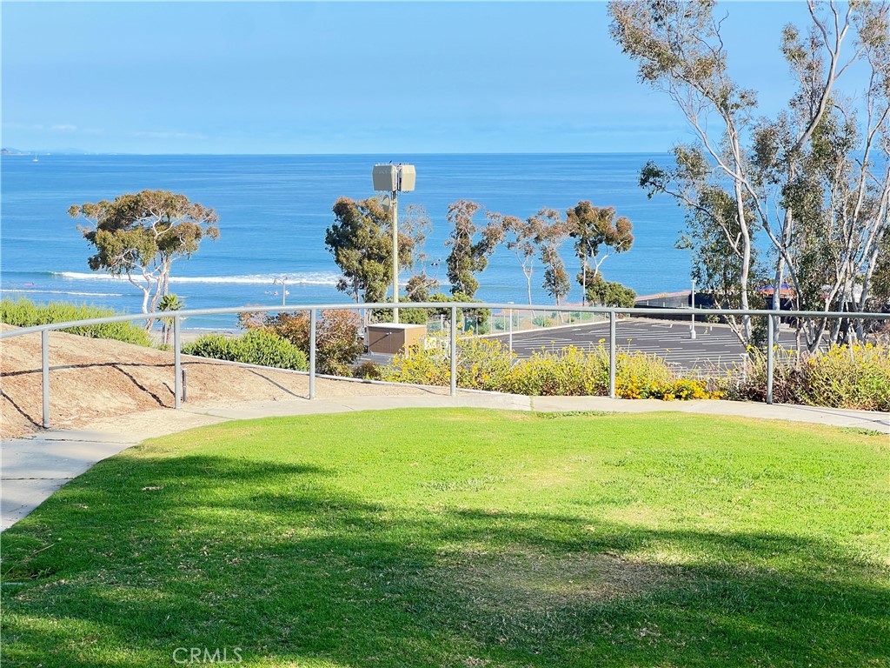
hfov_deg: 25.3
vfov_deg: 19.1
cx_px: 445
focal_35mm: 77
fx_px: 1980
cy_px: 334
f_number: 2.8
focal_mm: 9
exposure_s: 1/132
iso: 32
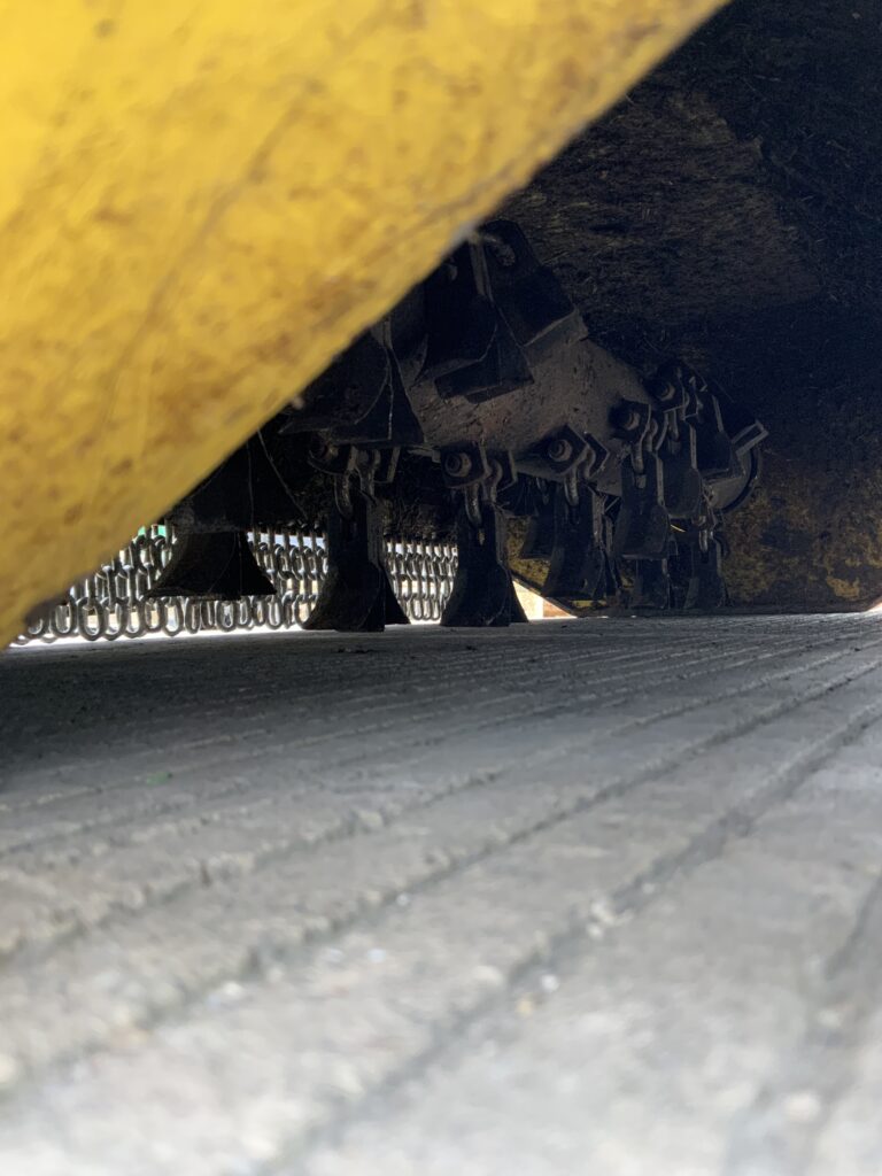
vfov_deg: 61.7
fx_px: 985
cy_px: 588
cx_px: 441
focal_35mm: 29
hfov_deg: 48.2
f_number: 1.8
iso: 125
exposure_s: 1/60
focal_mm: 3
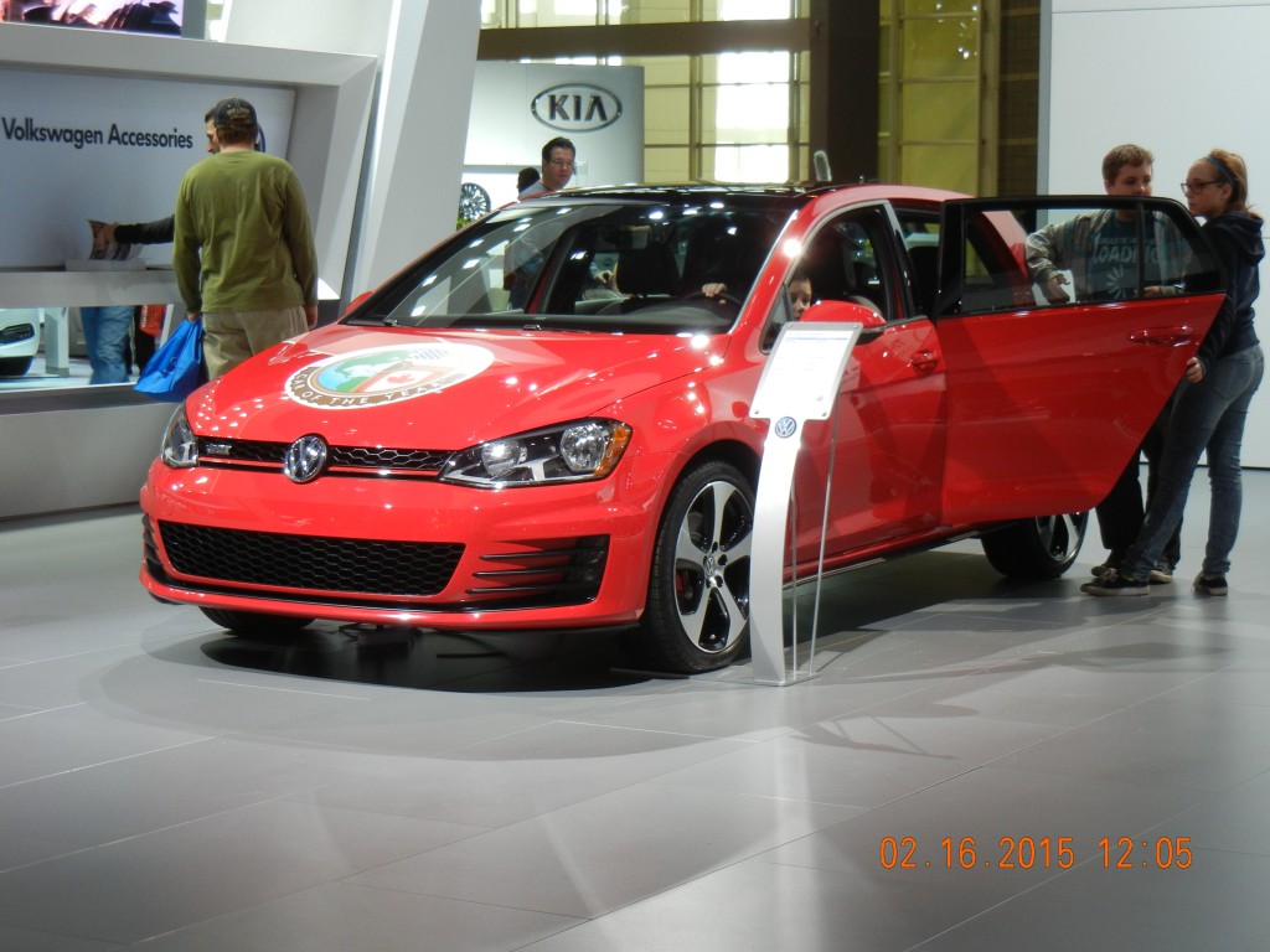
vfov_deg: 19.1
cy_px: 476
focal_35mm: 77
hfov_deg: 25.3
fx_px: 2825
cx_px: 635
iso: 271
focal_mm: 13.9
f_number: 4.3
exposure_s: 1/60
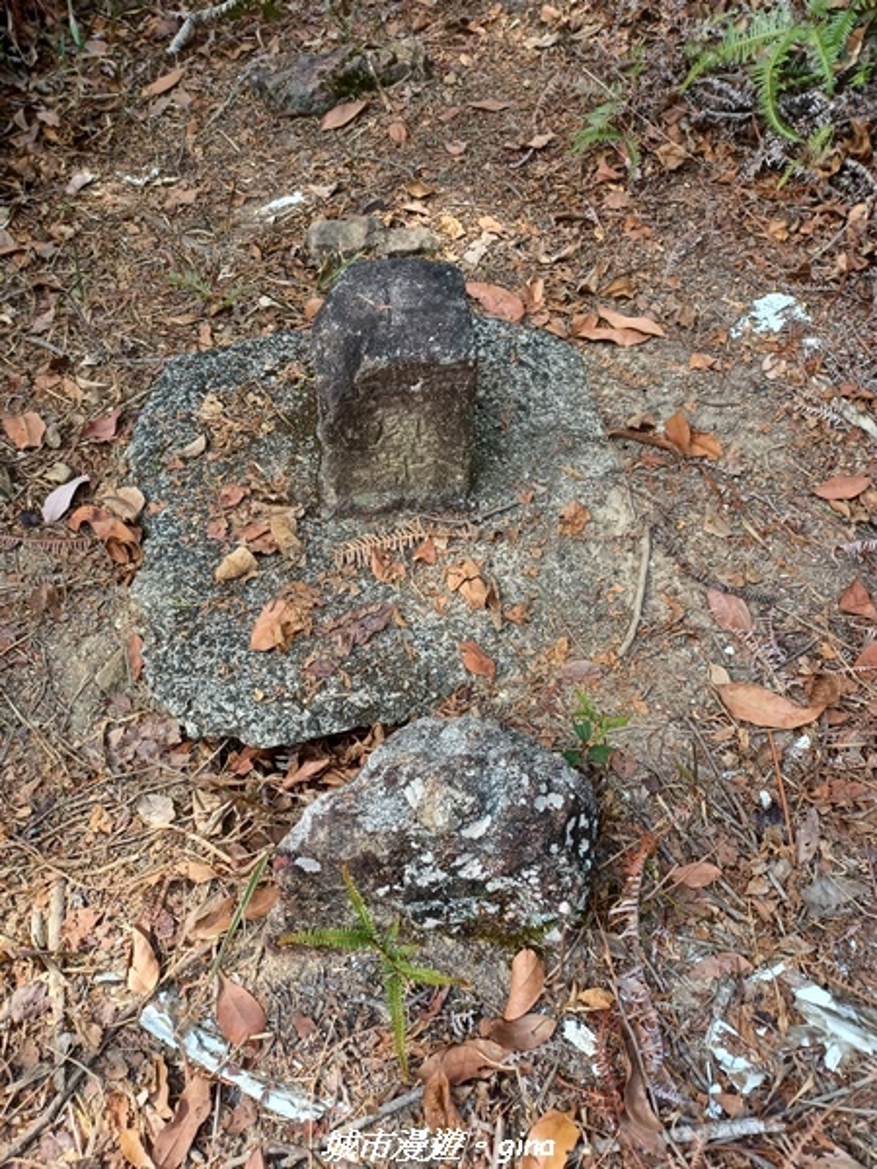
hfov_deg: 54.9
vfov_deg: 69.4
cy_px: 584
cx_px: 438
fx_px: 845
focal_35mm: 25
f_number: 1.8
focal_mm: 4.6
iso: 64
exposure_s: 1/119
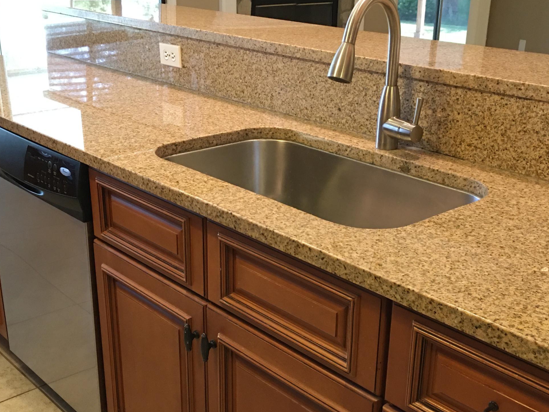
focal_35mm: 45
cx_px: 300
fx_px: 714
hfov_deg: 42.0
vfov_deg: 32.1
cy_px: 249
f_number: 2.2
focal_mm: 4.15
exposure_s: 1/15
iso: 100
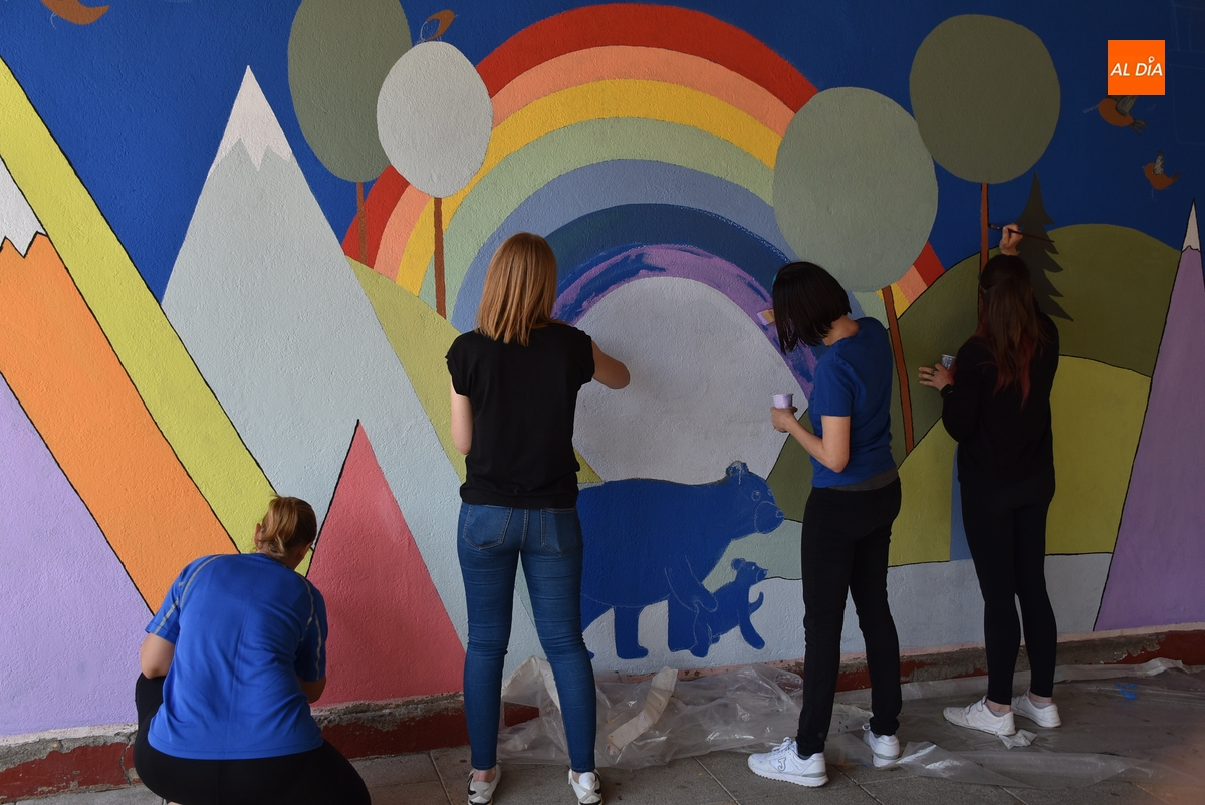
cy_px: 402
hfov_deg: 53.1
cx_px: 602
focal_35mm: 36
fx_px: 1206
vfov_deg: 36.9
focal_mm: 24
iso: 200
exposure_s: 1/400
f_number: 3.8
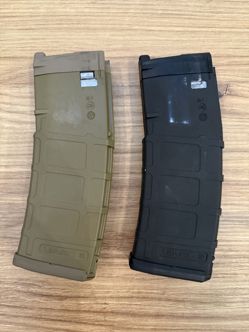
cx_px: 124
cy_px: 166
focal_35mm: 24
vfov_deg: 71.6
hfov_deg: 56.8
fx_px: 230
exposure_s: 1/40
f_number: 1.78
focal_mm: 6.76
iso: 1000
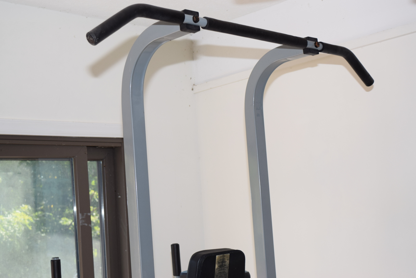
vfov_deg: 23.8
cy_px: 139
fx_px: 659
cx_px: 208
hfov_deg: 35.0
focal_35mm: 57
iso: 400
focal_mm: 38
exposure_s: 1/125
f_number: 5.6
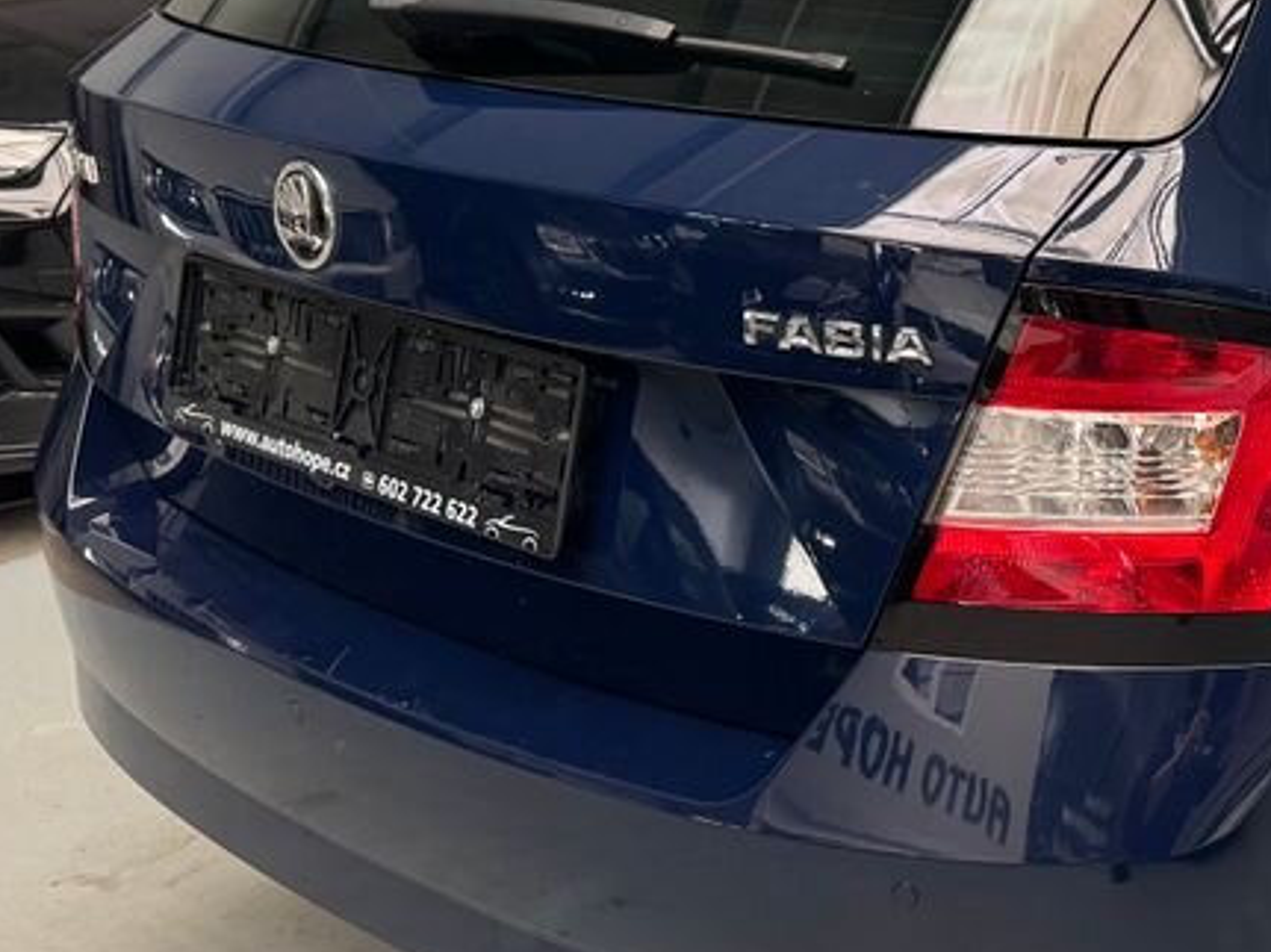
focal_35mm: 57
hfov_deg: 30.8
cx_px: 1336
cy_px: 354
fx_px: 2092
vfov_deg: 25.6
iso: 250
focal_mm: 6.76
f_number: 1.78
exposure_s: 1/60
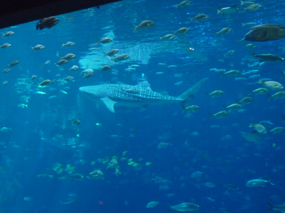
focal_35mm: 55
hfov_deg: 34.9
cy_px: 106
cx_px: 142
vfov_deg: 26.6
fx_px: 453
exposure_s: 1/30
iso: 800
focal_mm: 9.3
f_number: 4.3
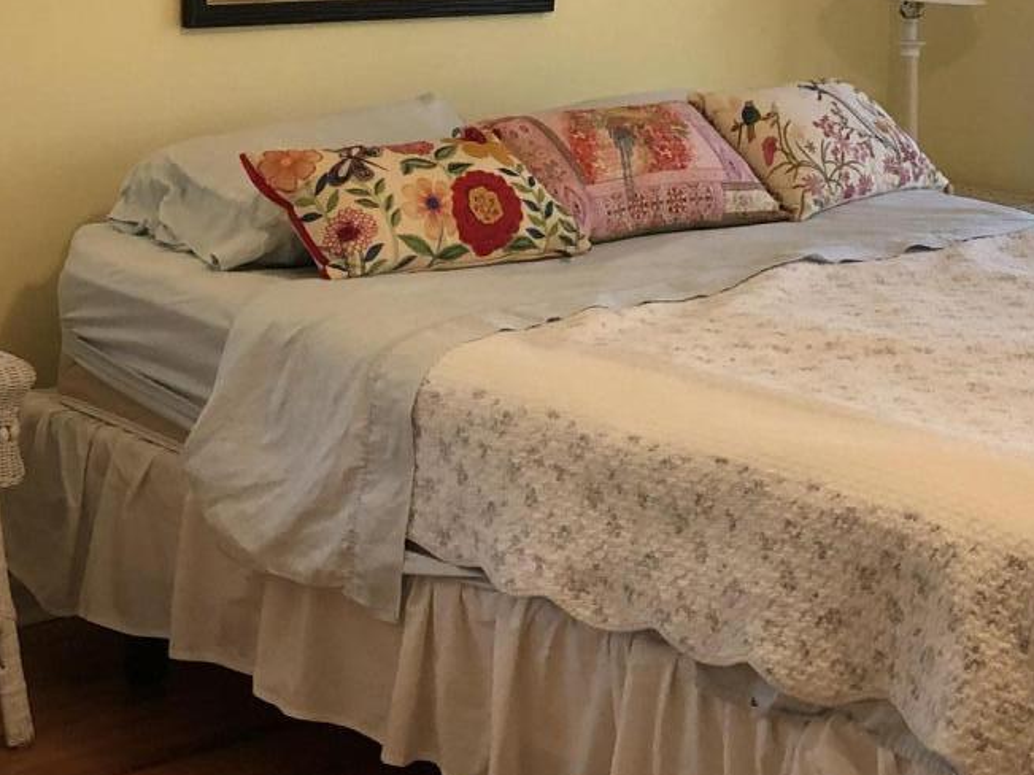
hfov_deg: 22.8
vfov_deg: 17.0
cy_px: 110
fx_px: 2568
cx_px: 456
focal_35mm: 86
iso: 40
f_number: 1.8
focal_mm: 3.99
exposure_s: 1/30
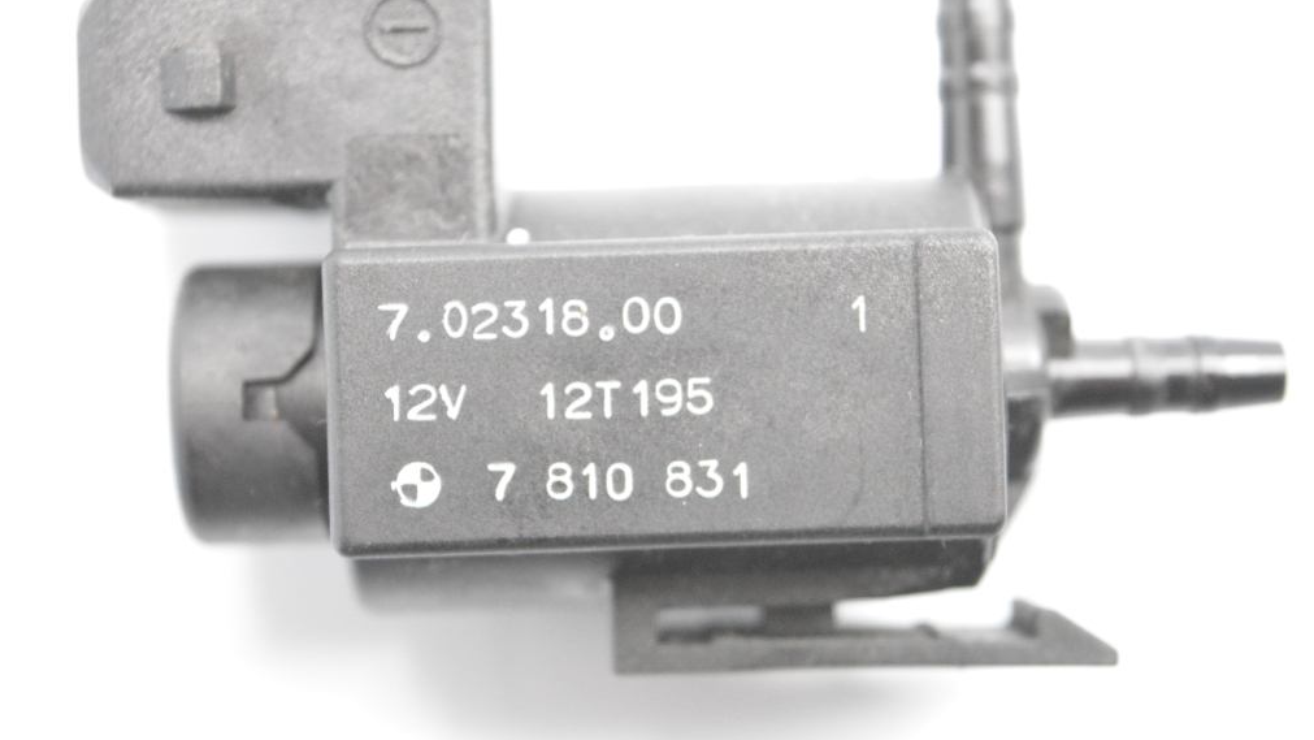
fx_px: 3050
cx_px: 660
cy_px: 355
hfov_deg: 24.3
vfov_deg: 13.8
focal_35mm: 88
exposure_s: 1/160
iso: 6400
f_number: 6.3
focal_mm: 55
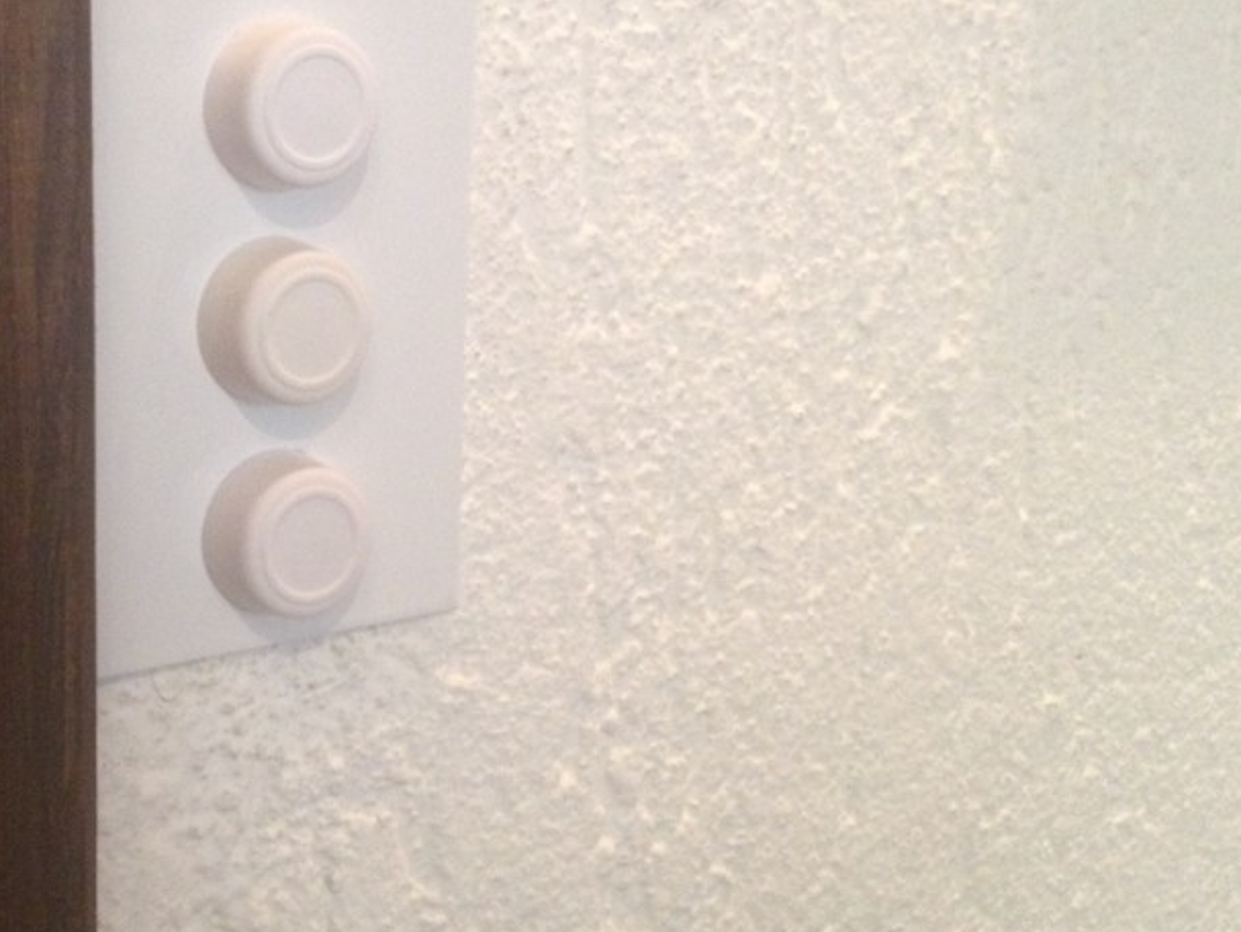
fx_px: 2116
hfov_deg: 32.2
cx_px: 333
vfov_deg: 24.8
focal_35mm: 59
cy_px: 354
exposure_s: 1/15
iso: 400
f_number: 2.4
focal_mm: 4.28
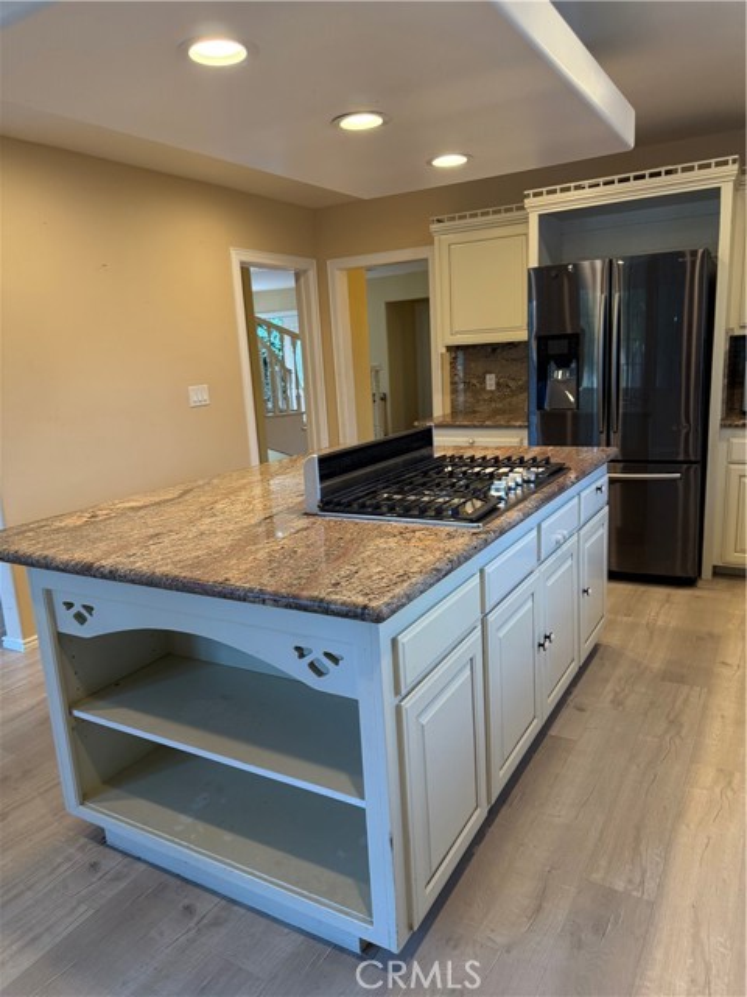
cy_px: 498
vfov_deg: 71.6
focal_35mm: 24
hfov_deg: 56.8
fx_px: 691
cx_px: 374
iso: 200
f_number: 1.78
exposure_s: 1/138
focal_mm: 6.76
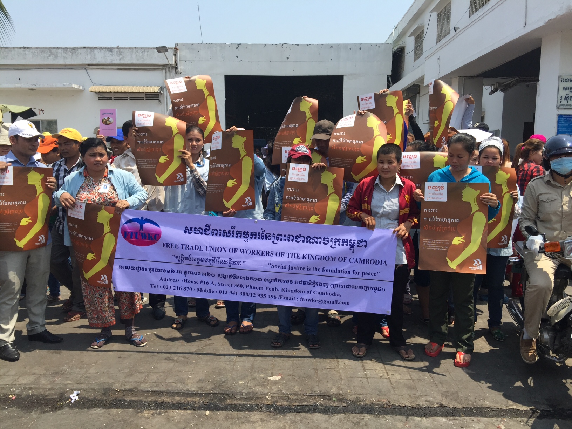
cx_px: 286
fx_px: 479
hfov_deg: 61.7
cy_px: 214
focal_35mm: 29
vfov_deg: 48.2
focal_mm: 4.15
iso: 32
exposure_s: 1/1647
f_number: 2.2
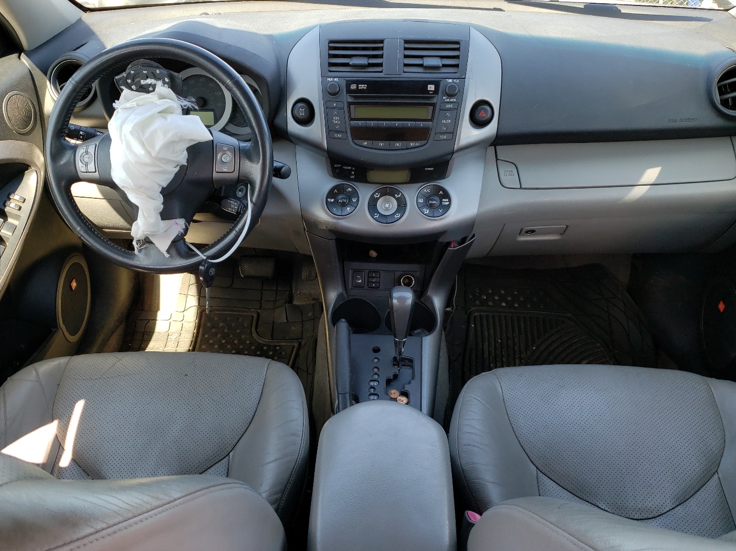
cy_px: 275
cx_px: 335
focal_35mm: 31
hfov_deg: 58.3
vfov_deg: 45.4
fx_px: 659
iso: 50
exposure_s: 1/169
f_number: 1.5
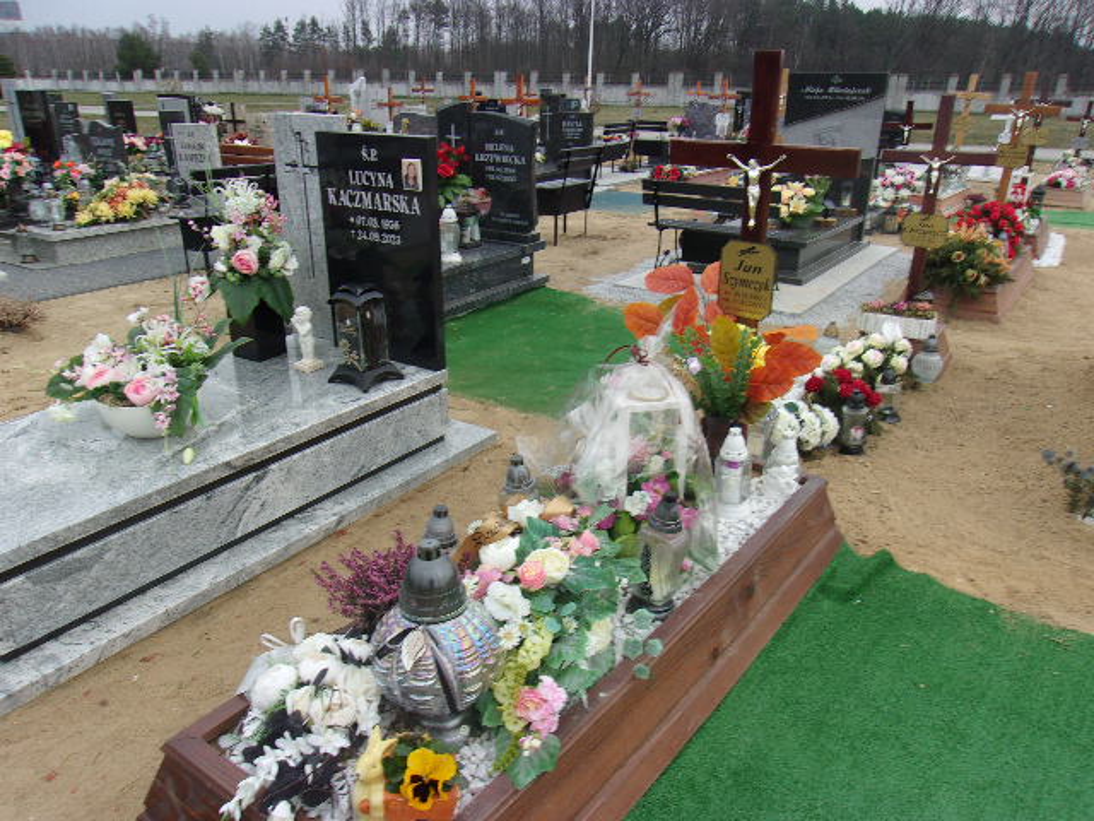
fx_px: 853
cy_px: 410
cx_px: 547
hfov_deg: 65.3
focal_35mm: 27
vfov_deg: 51.4
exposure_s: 1/50
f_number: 10.4
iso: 80
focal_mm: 4.9
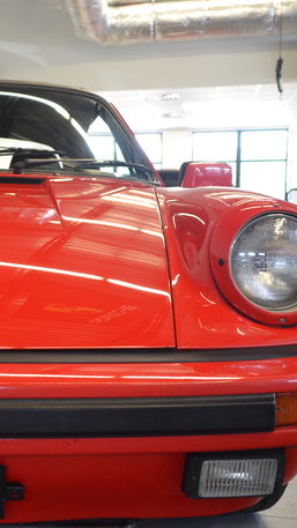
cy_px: 291
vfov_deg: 36.0
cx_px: -54
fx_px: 812
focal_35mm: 58
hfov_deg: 19.6
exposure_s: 1/30
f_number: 3.8
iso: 1800
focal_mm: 22
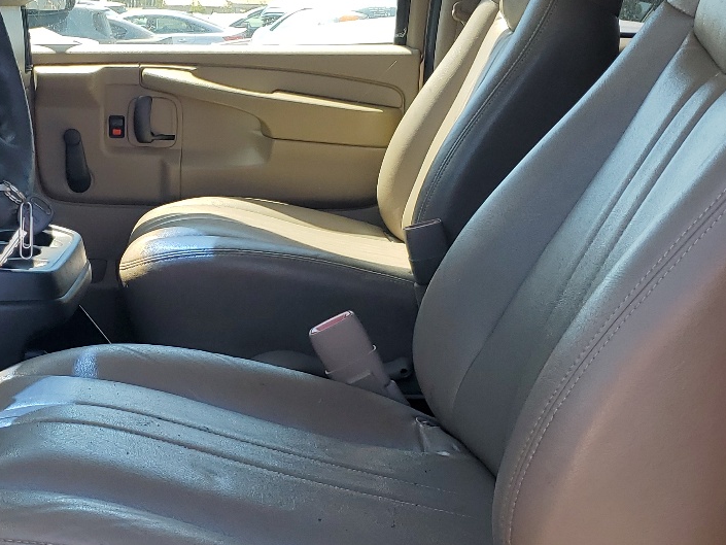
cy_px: 282
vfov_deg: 24.8
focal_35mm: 59
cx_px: 131
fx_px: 1238
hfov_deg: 31.7
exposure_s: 1/625
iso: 50
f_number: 1.5
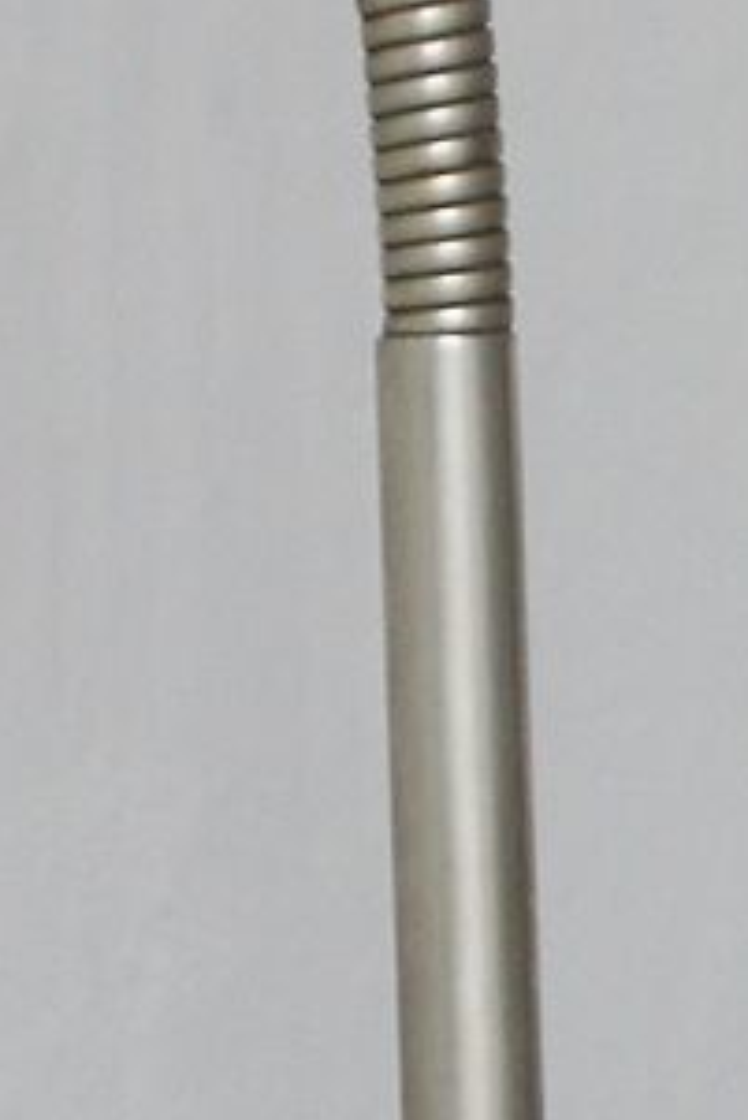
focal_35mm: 547
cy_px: -97
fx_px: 17037
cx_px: 657
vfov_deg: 3.8
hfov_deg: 2.5
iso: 400
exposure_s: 1/13
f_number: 5.6
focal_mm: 55
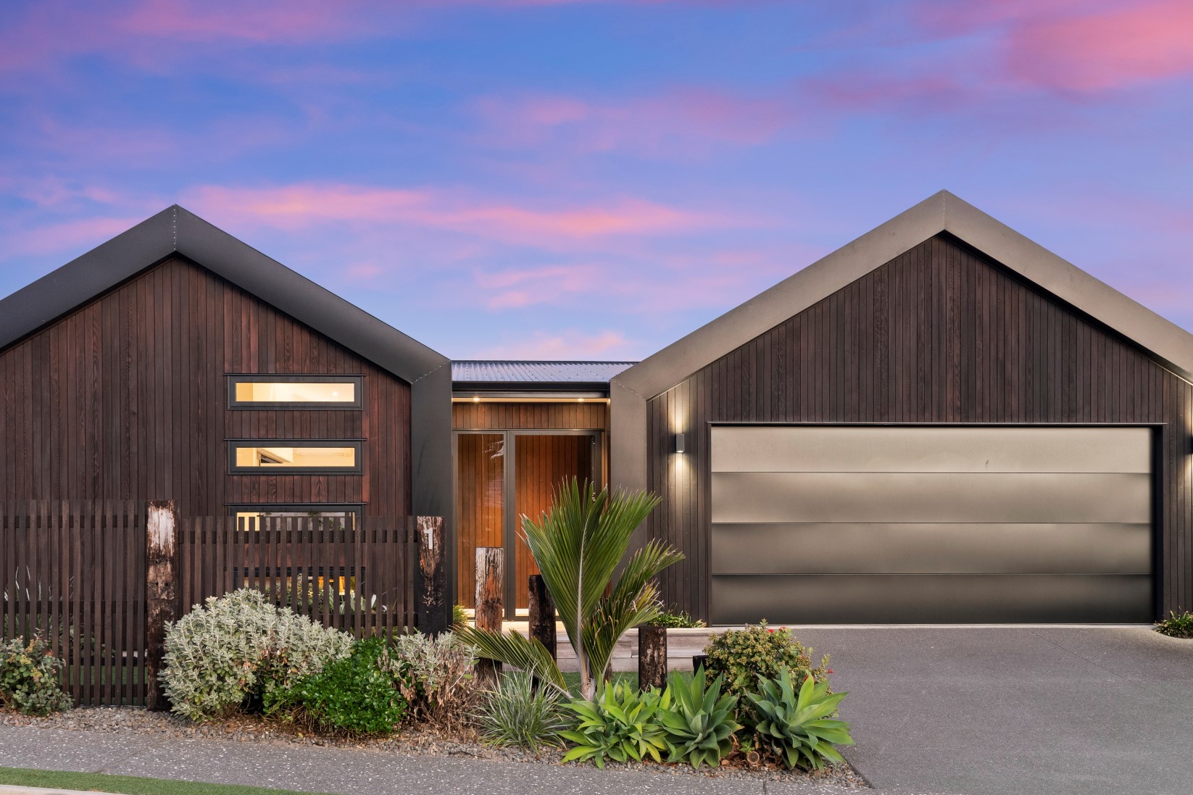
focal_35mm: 42
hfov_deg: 46.4
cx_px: 578
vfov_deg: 31.9
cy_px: 428
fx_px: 1392
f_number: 7.1
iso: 320
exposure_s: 1/1.67
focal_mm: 24
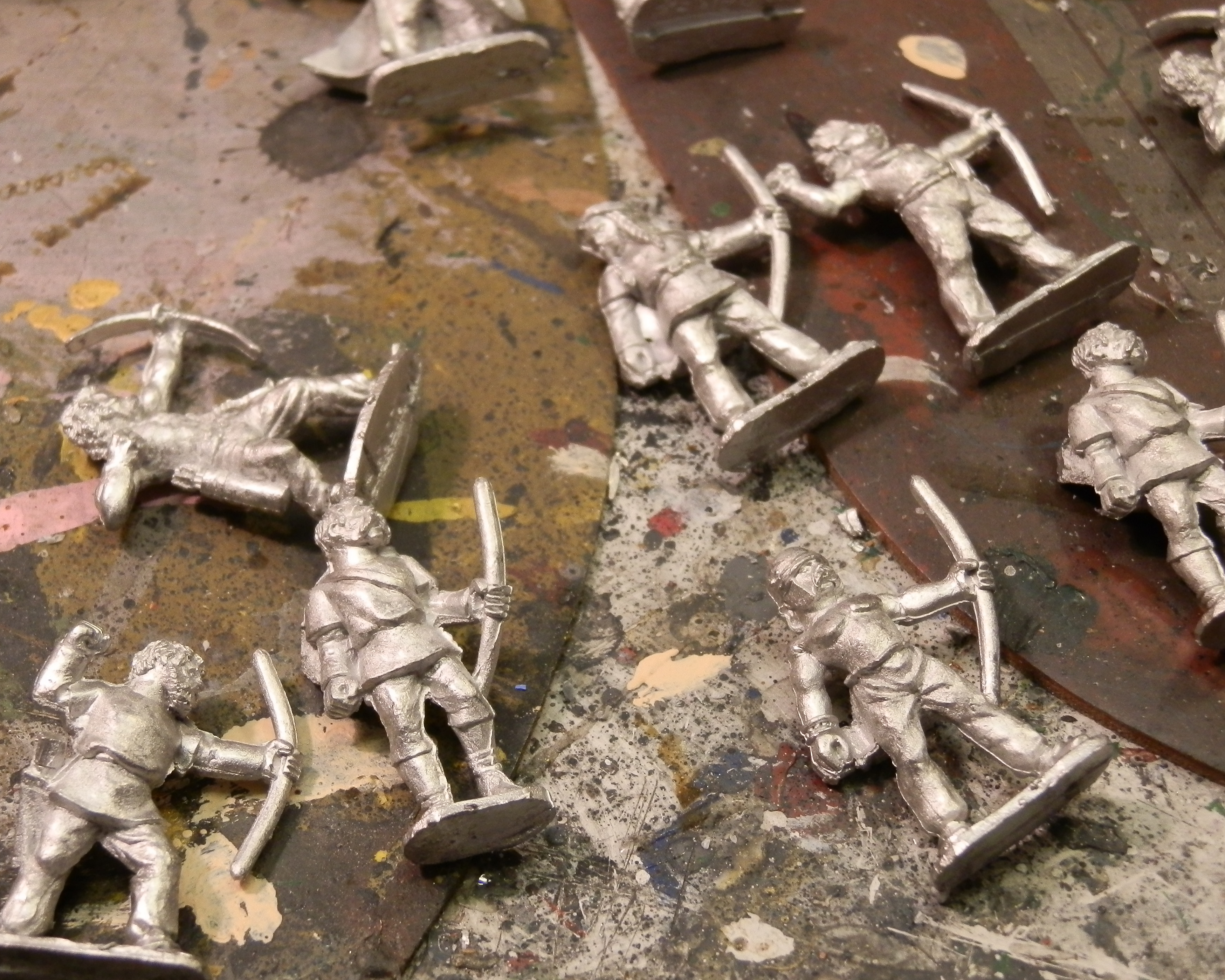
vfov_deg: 21.0
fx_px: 2647
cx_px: 522
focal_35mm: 73
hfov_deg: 26.0
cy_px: 486
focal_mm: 10.99
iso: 200
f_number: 3.7
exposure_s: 1/20
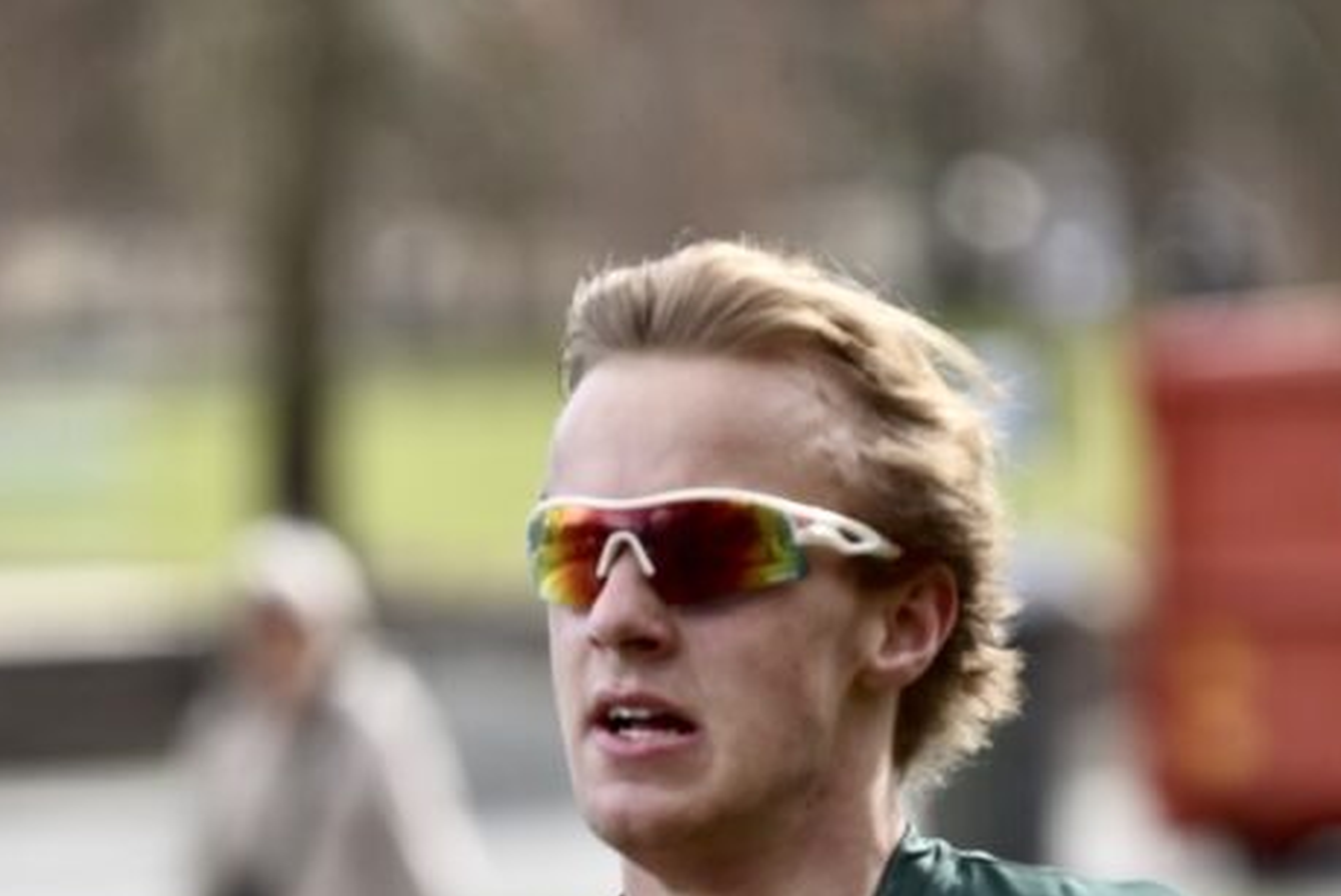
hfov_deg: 5.8
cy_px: 855
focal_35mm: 357
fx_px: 13311
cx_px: 526
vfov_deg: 3.9
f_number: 3.5
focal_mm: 160
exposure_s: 1/1000
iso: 250
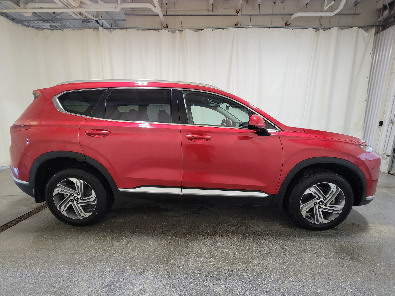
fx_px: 148
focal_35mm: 13
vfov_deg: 89.9
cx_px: 198
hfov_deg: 106.2
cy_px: 148
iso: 200
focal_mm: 2.2
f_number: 2.2
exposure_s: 1/60
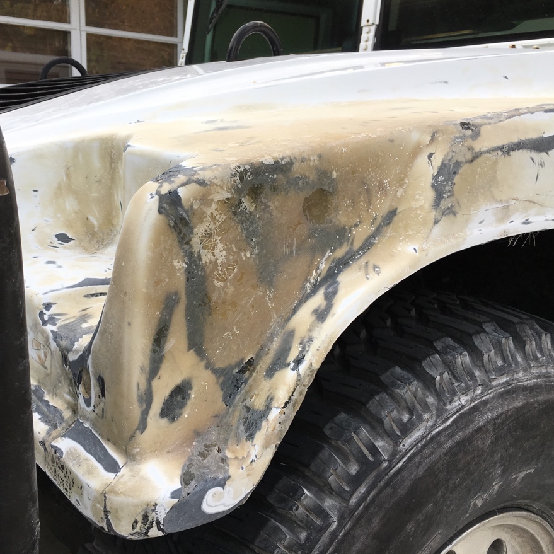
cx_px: 223
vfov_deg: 47.2
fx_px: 634
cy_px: 272
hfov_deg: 47.0
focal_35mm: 35
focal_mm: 4.15
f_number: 2.2
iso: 25
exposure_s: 1/382
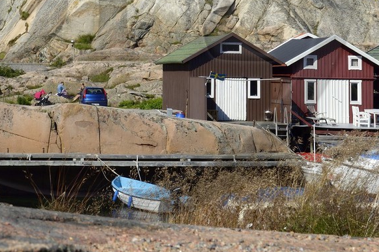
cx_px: 82
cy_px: -47
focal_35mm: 135
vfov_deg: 10.0
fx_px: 1420
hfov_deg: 15.1
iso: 200
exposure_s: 1/400
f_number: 13
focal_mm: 48
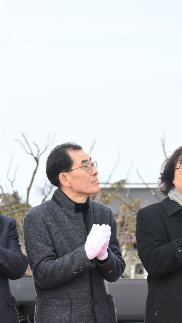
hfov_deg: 5.8
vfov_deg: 10.5
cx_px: -162
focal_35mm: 204
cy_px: 298
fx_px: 1749
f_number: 6.3
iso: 160
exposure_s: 1/250
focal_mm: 57
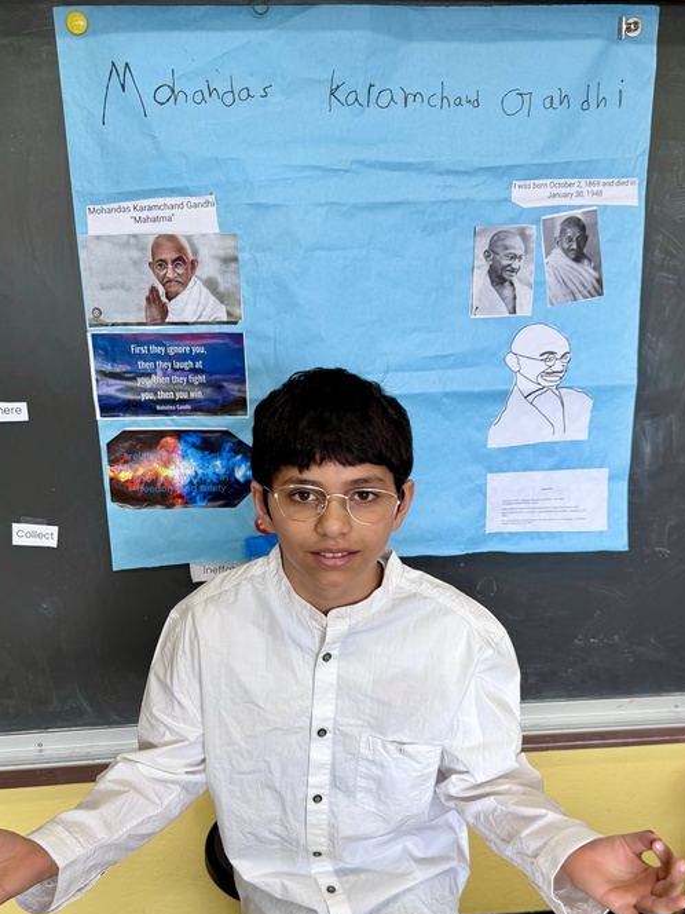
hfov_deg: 38.7
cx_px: 341
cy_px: 571
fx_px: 976
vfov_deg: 49.6
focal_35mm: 37
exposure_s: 1/120
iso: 64
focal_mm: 6.76
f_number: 1.78
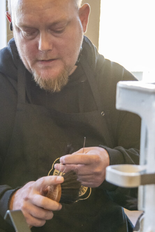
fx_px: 613
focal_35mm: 95
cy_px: 138
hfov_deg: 14.4
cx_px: 61
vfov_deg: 21.4
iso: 3200
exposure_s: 1/400
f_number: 4
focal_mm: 62
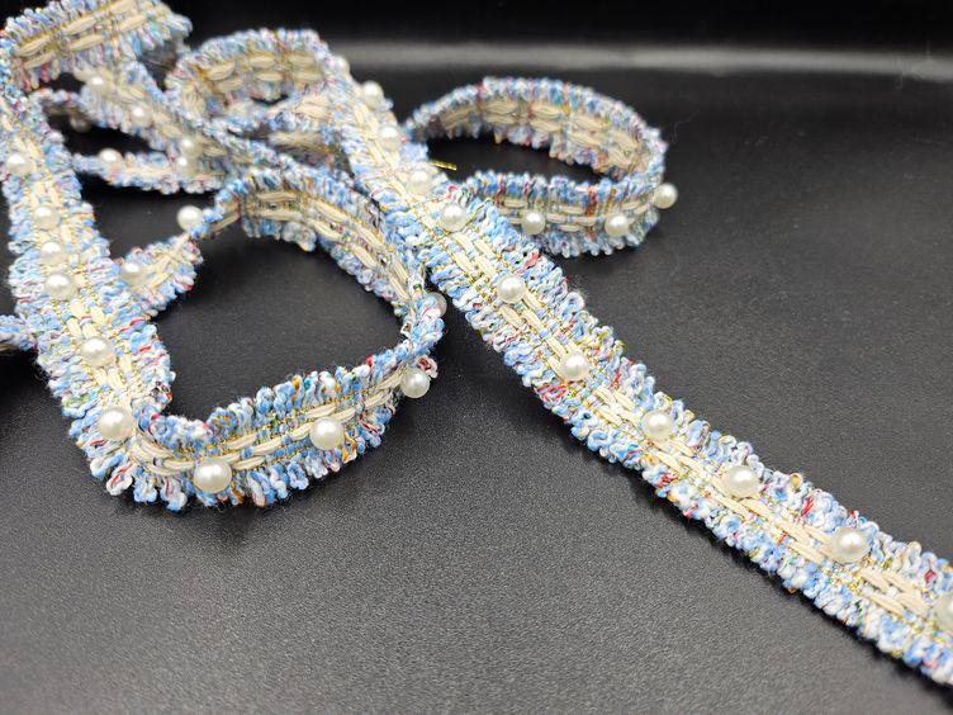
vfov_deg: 56.8
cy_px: 358
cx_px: 476
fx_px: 661
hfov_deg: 71.6
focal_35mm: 24
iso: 50
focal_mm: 5
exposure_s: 1/259
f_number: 1.8
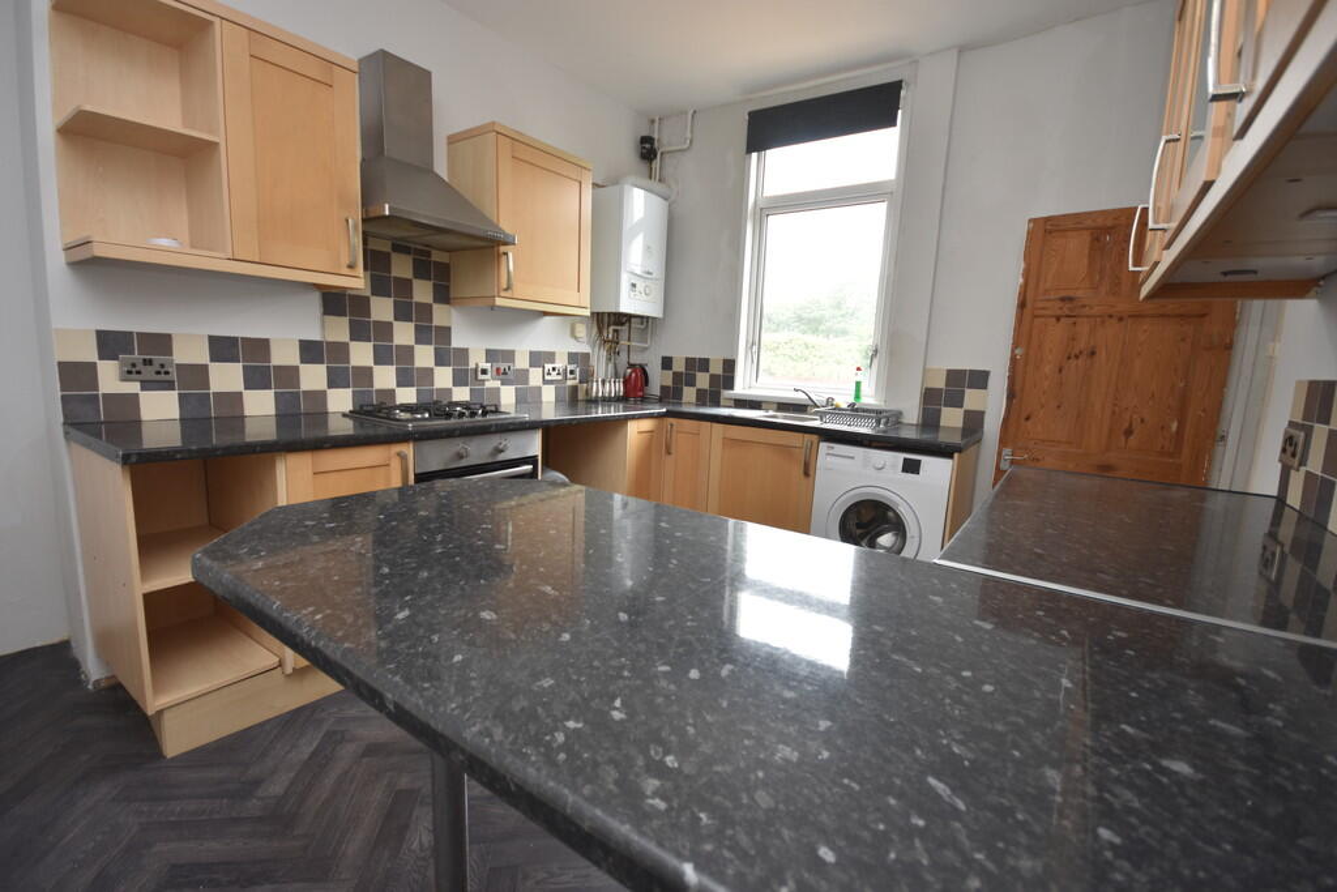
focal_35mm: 15
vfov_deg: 77.3
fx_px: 557
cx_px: 668
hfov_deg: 100.4
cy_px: 446
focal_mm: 10
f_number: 4
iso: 250
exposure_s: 1/60
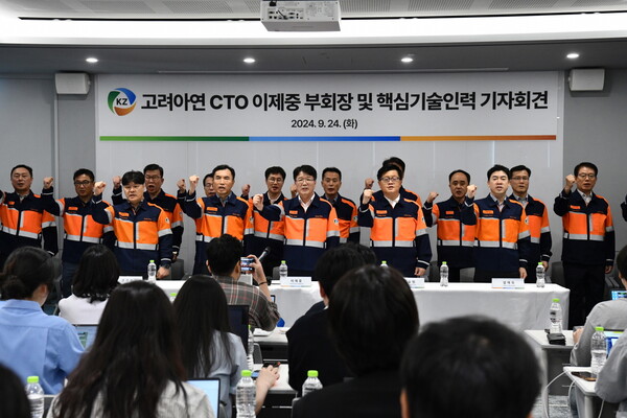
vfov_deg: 24.2
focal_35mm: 56
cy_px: 209
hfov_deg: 35.6
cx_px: 314
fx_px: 975
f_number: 5.6
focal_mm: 56
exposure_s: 1/250
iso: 3200
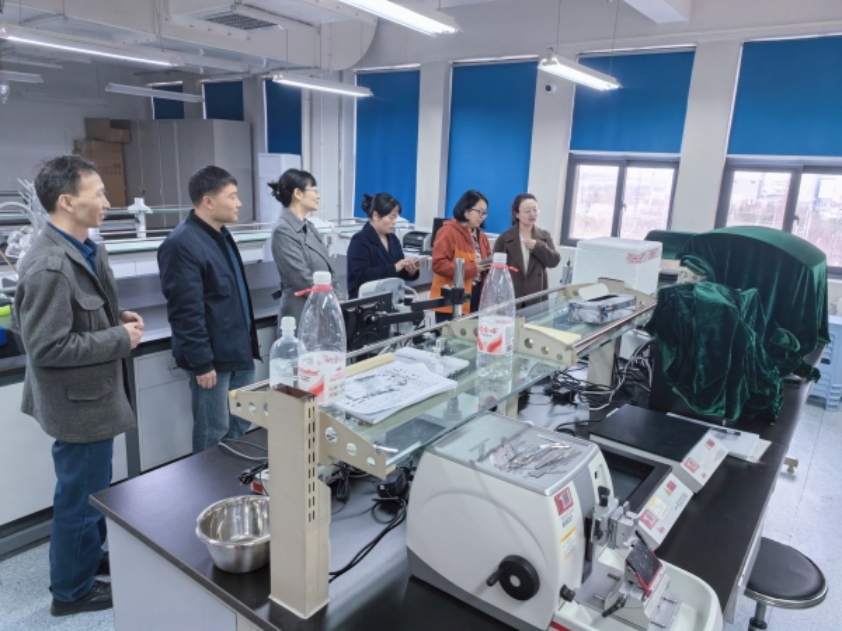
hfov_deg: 71.6
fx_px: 584
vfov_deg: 56.8
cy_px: 316
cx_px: 421
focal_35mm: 24
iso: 160
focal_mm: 6.98
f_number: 4
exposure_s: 1/50
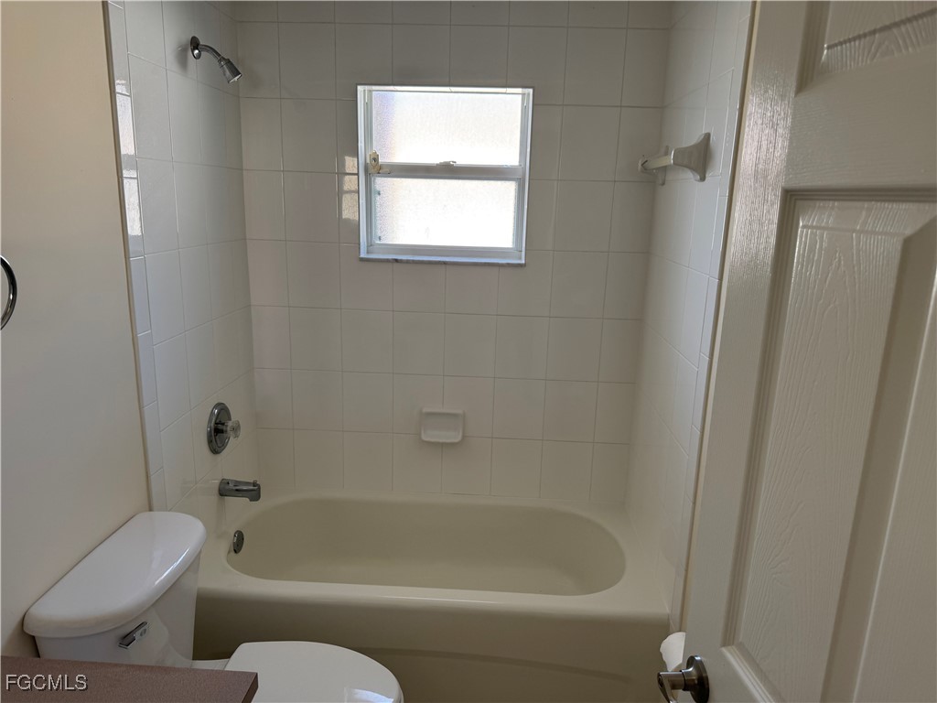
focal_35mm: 24
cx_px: 468
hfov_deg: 71.6
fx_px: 650
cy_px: 352
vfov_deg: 56.8
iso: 100
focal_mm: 6.76
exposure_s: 1/120
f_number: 1.78
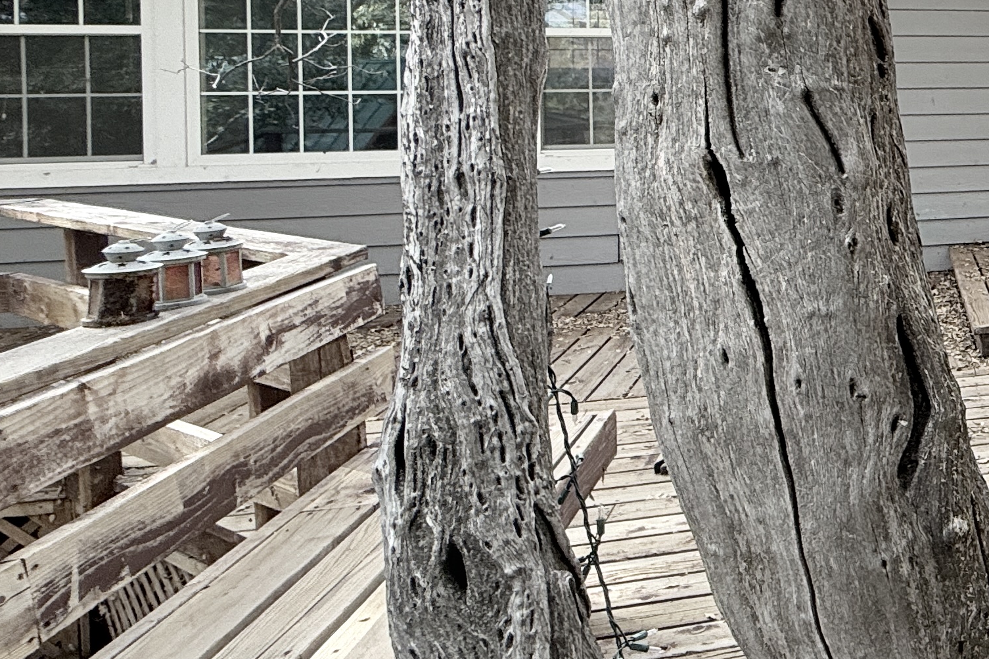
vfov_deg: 32.8
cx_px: 1233
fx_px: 1072
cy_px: 86
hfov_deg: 36.2
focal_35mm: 39
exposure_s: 1/349
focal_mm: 2.22
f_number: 2.2
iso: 64
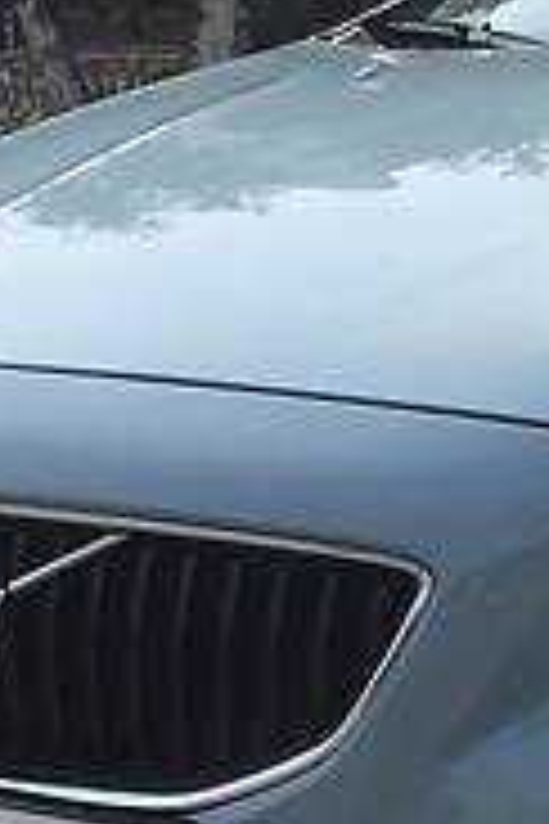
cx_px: 954
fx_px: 3225
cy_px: 594
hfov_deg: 9.3
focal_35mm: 141
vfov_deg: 14.5
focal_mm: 3.3
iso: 25
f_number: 2.4
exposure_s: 1/1481
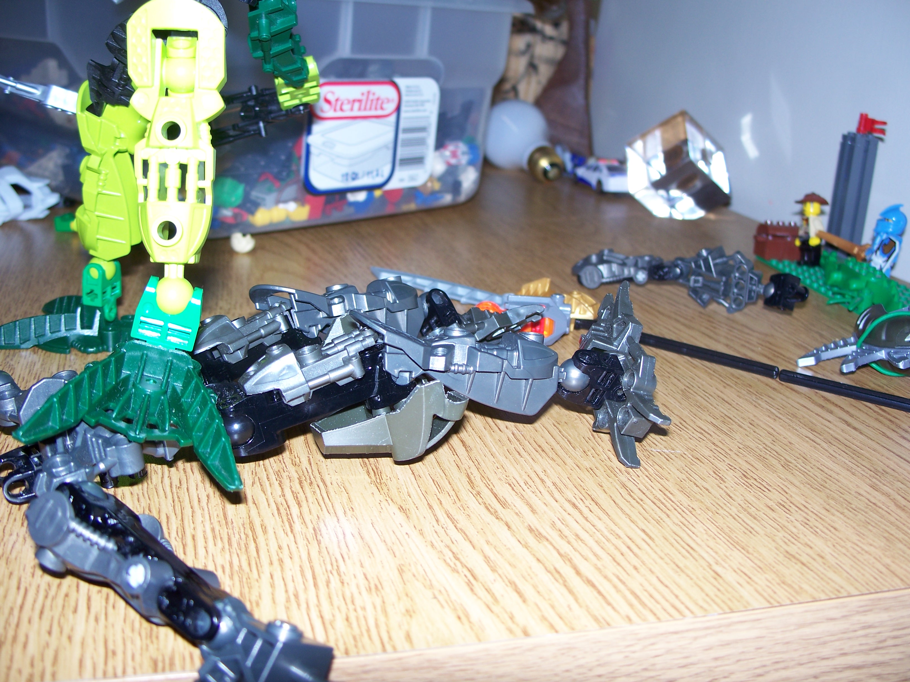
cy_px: 341
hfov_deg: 50.1
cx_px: 455
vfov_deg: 38.7
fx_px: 973
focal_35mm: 37
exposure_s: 1/60
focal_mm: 7.8
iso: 80
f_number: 2.8
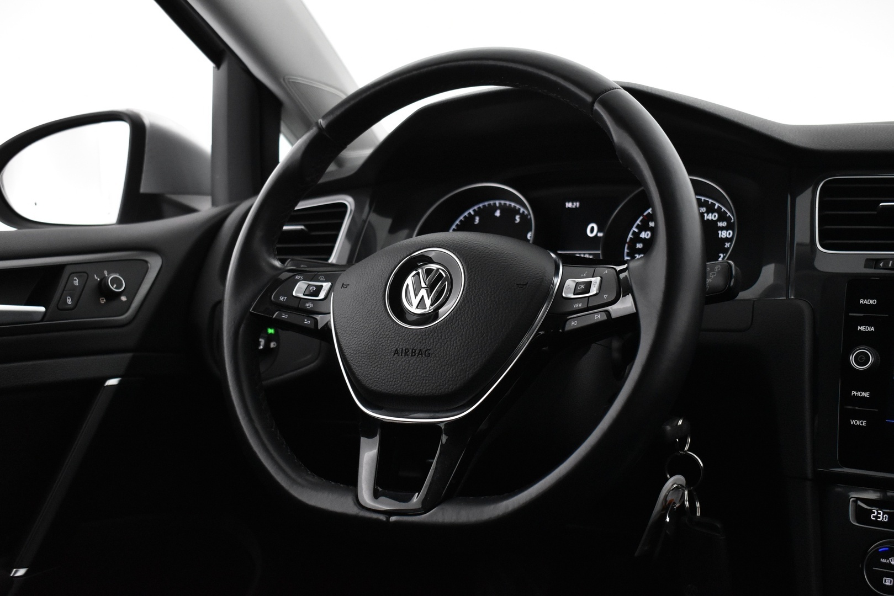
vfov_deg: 30.9
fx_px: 1080
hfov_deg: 45.0
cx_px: 447
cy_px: 298
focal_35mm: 44
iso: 3200
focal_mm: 29
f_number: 4.5
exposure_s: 1/80
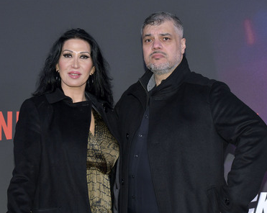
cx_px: 133
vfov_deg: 14.6
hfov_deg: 18.3
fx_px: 829
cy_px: 106
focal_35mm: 105
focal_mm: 92
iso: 1250
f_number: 7.1
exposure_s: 1/200
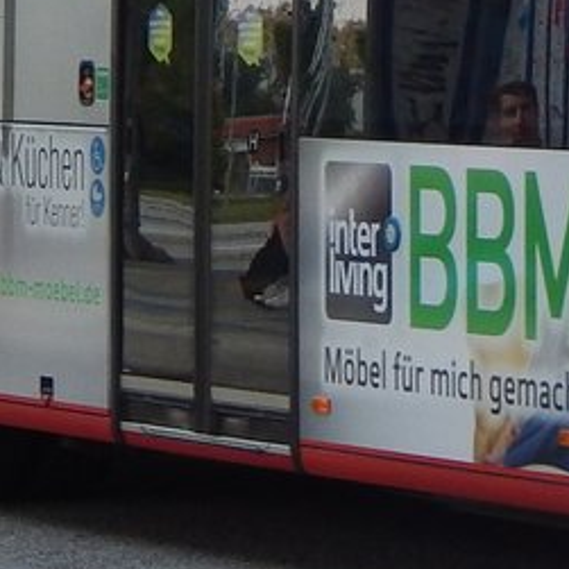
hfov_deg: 5.9
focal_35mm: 292
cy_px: 14
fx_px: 5430
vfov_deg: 6.0
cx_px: 884
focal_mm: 12.3
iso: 140
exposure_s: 1/250
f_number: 4.1
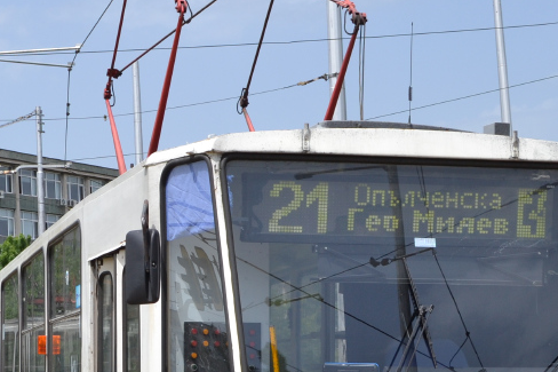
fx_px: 1363
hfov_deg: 22.8
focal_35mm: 88
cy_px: 299
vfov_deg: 15.4
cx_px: 104
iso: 160
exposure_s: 1/400
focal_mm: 22
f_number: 8
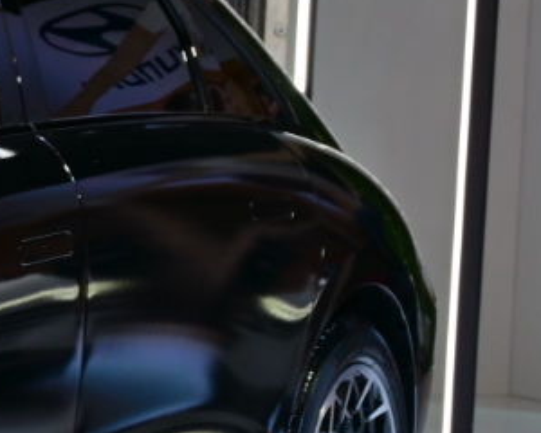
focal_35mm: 228
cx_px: -788
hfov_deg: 7.8
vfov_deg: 6.7
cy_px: 559
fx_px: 3651
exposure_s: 1/80
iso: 100
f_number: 4.8
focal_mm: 30
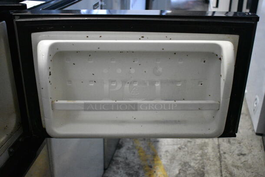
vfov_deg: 33.1
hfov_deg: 47.9
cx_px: 132
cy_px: 88
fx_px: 298
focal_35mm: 40
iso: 7200
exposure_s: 1/640
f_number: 4
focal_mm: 27
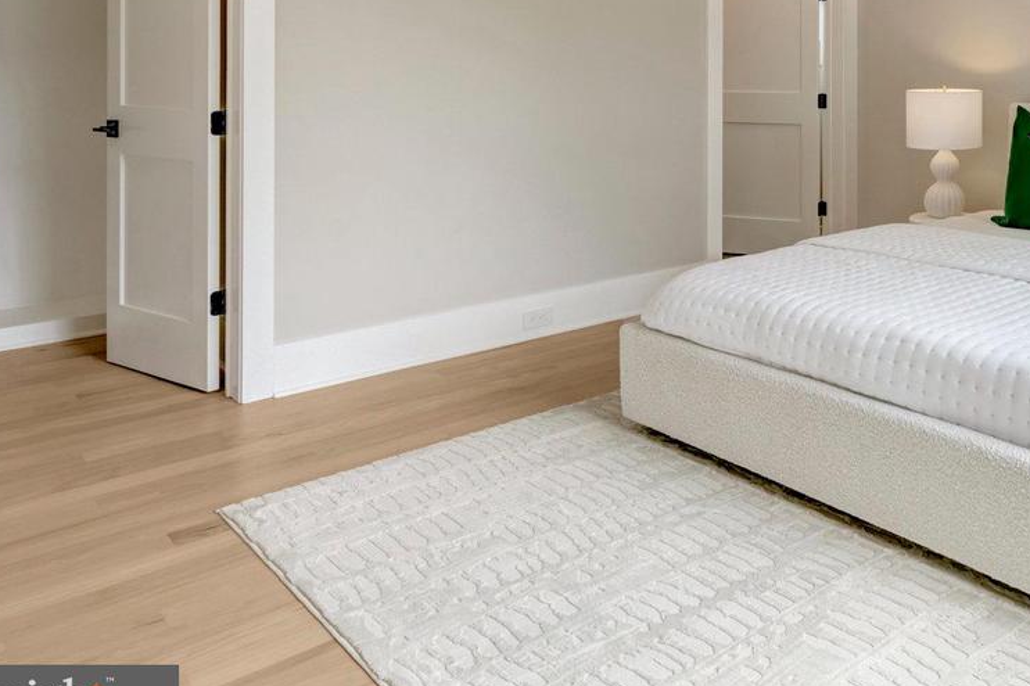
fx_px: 887
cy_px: 71
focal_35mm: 31
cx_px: 961
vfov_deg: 39.3
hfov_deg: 51.8
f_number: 8
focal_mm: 16
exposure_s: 1/160
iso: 1250
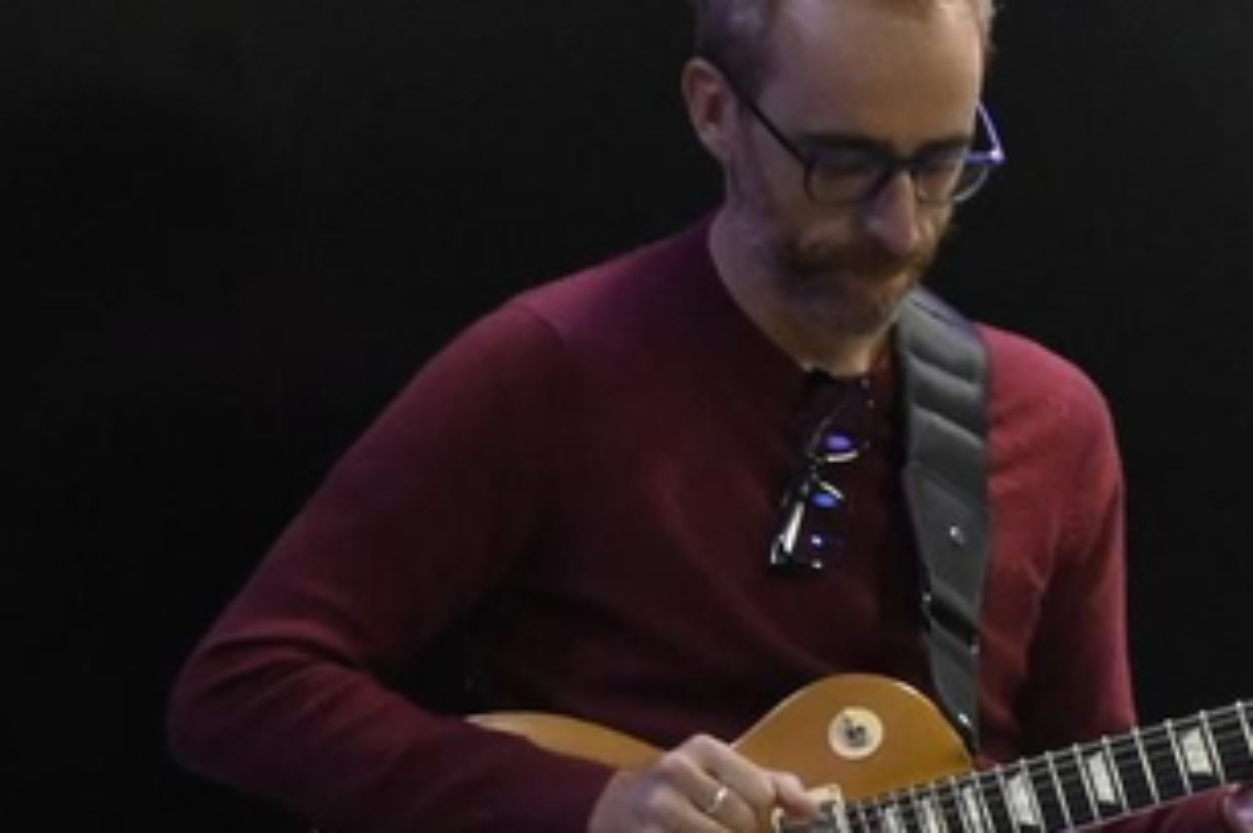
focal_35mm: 215
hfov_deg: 8.8
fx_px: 7486
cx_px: 2784
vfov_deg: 6.3
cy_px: 1200
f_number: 4.5
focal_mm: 27.5
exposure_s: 1/320
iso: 2500
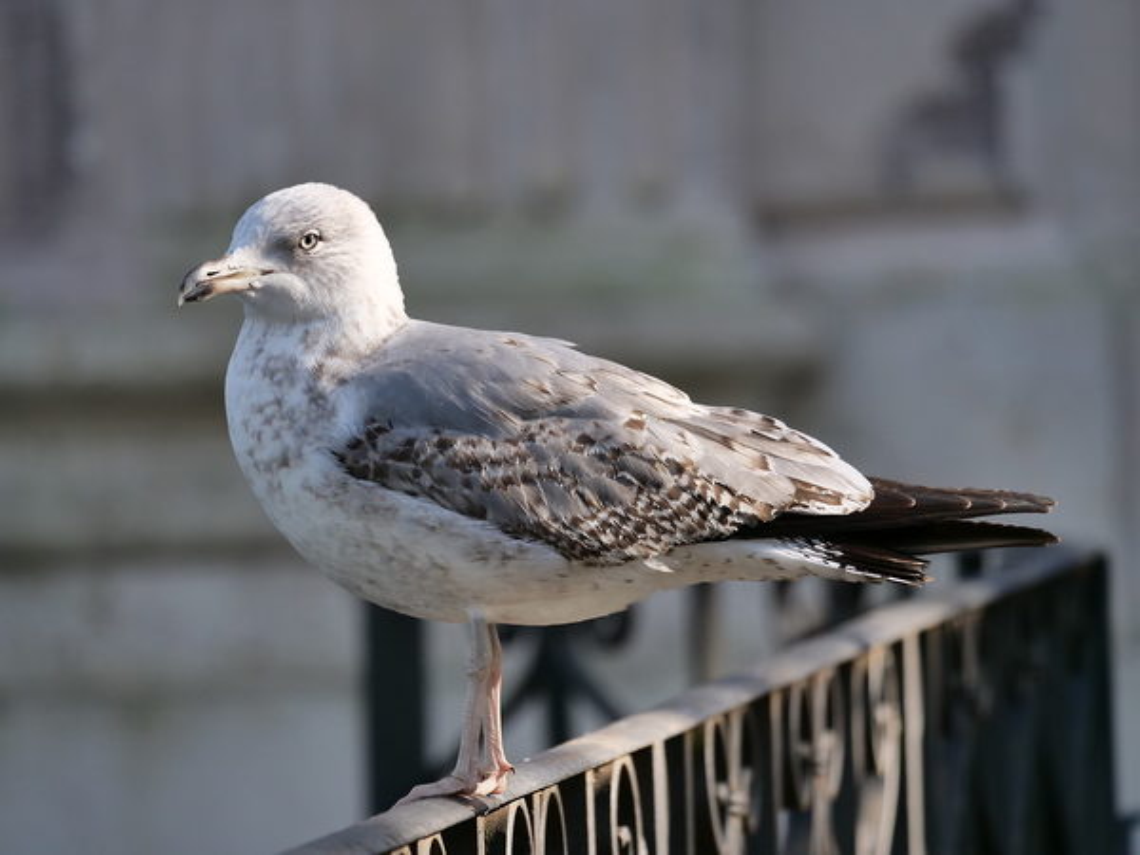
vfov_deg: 2.8
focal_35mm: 528
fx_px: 17388
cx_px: 570
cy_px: 428
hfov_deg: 3.8
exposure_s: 1/640
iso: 400
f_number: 5.5
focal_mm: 264
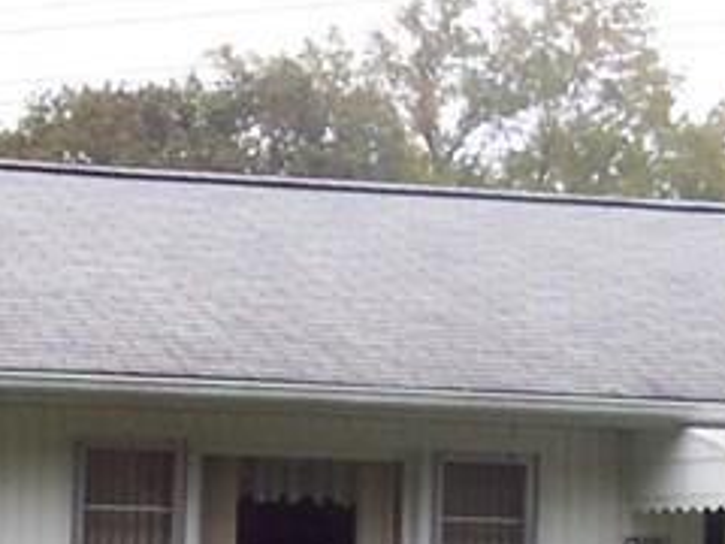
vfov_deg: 9.4
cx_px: -6
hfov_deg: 12.4
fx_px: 3309
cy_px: 465
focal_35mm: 158
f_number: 5.6
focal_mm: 5.6
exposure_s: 1/125
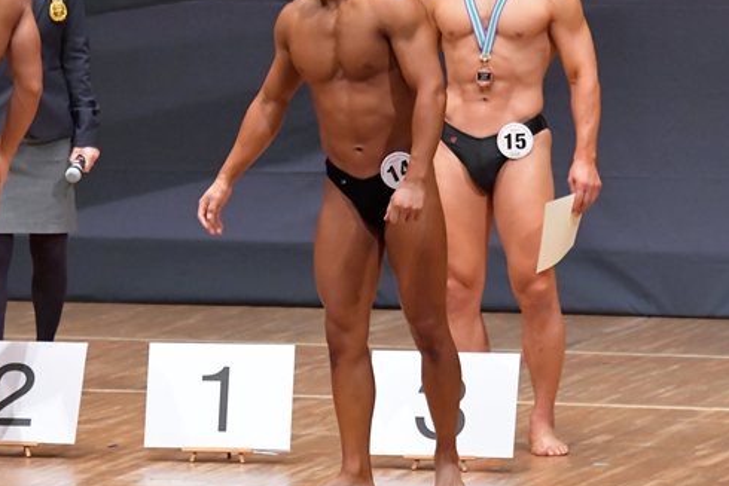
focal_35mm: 403
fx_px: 8163
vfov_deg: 3.4
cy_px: 198
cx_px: 179
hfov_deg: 5.1
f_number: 5.6
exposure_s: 1/400
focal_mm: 170
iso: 8000
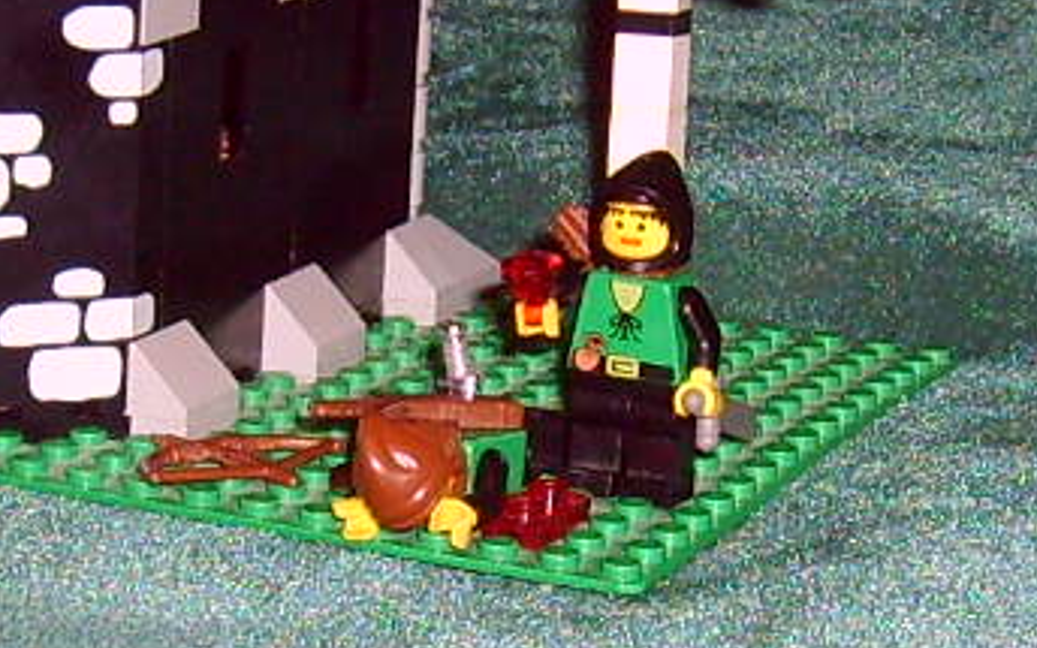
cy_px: 286
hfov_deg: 51.5
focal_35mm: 38
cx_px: 525
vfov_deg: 33.5
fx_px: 1074
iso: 100
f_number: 2.8
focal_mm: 5.8
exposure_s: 1/45
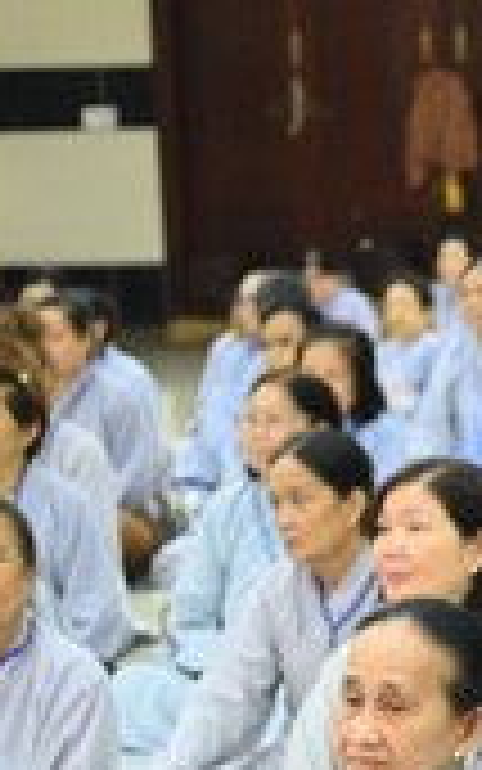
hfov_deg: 5.6
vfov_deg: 9.3
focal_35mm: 225
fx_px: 4725
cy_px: 756
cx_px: 1306
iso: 6400
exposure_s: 1/160
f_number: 4
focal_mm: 58
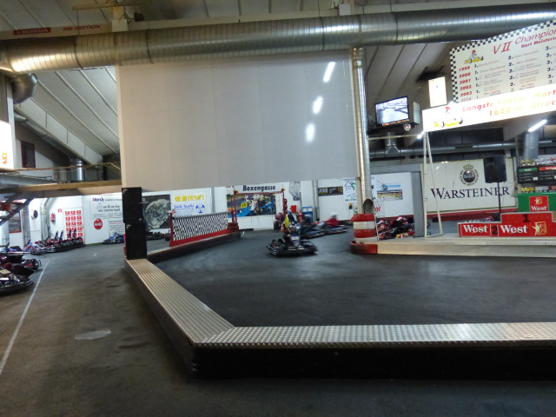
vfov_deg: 49.7
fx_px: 450
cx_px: 278
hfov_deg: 63.4
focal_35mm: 28
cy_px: 208
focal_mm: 5
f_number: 2.8
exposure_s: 1/30
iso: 800
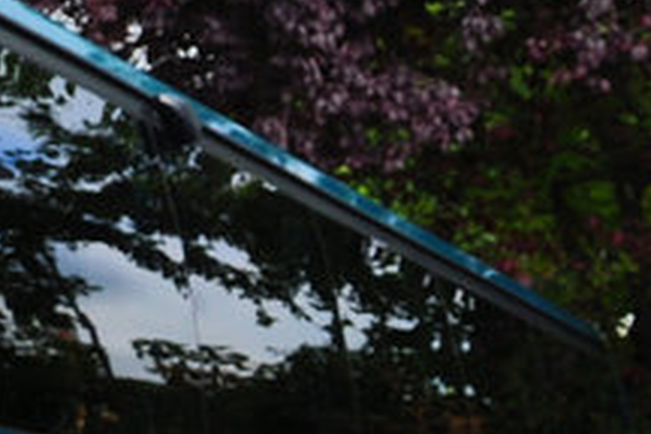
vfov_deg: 7.8
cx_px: -735
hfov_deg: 10.6
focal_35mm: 175
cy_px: 556
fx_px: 3160
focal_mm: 21
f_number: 3.8
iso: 200
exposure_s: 1/1000
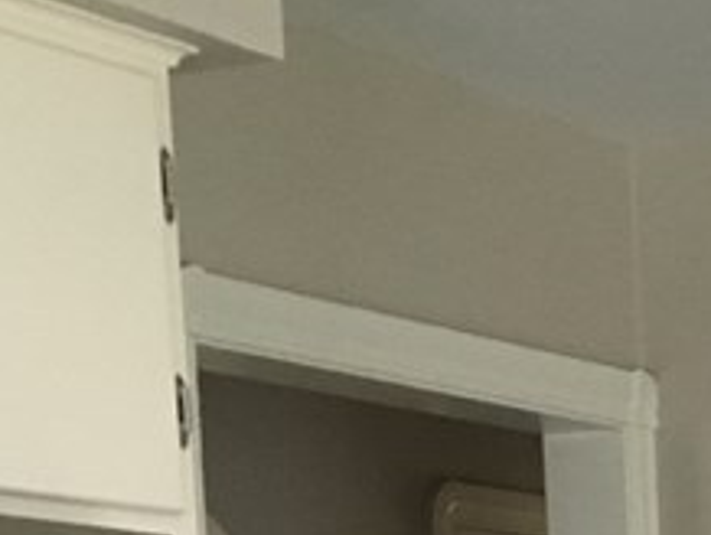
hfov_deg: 13.2
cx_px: 1223
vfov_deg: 9.8
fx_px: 2796
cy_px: 1223
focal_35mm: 136
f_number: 2.2
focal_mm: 4.15
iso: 160
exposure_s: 1/30
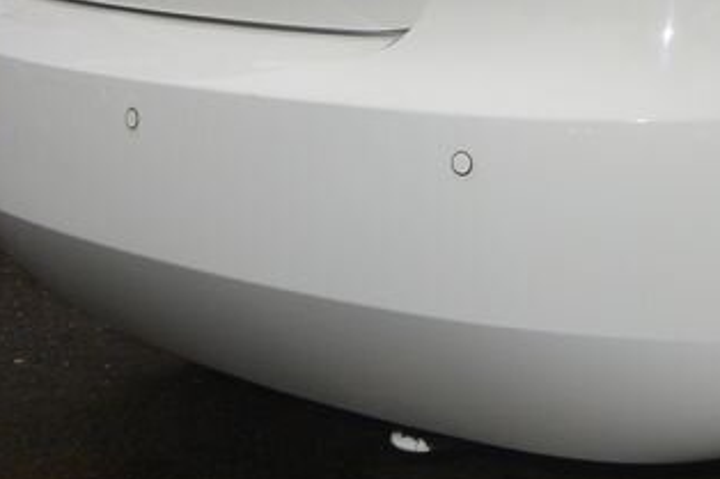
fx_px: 1759
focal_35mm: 88
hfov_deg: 21.3
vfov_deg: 15.1
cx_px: 894
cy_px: -63
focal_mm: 10
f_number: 5
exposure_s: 1/250
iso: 160
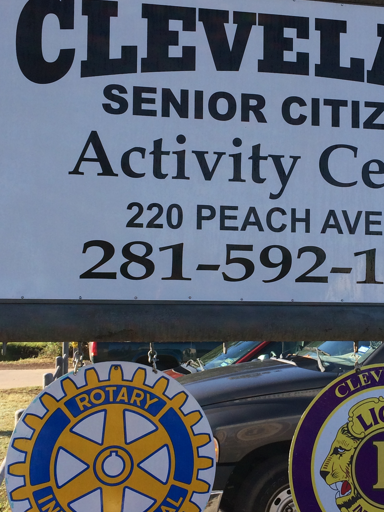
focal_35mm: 59
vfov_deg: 32.7
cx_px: 273
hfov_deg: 24.6
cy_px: 249
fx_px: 873
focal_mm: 4.12
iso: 32
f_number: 2.2
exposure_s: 1/820
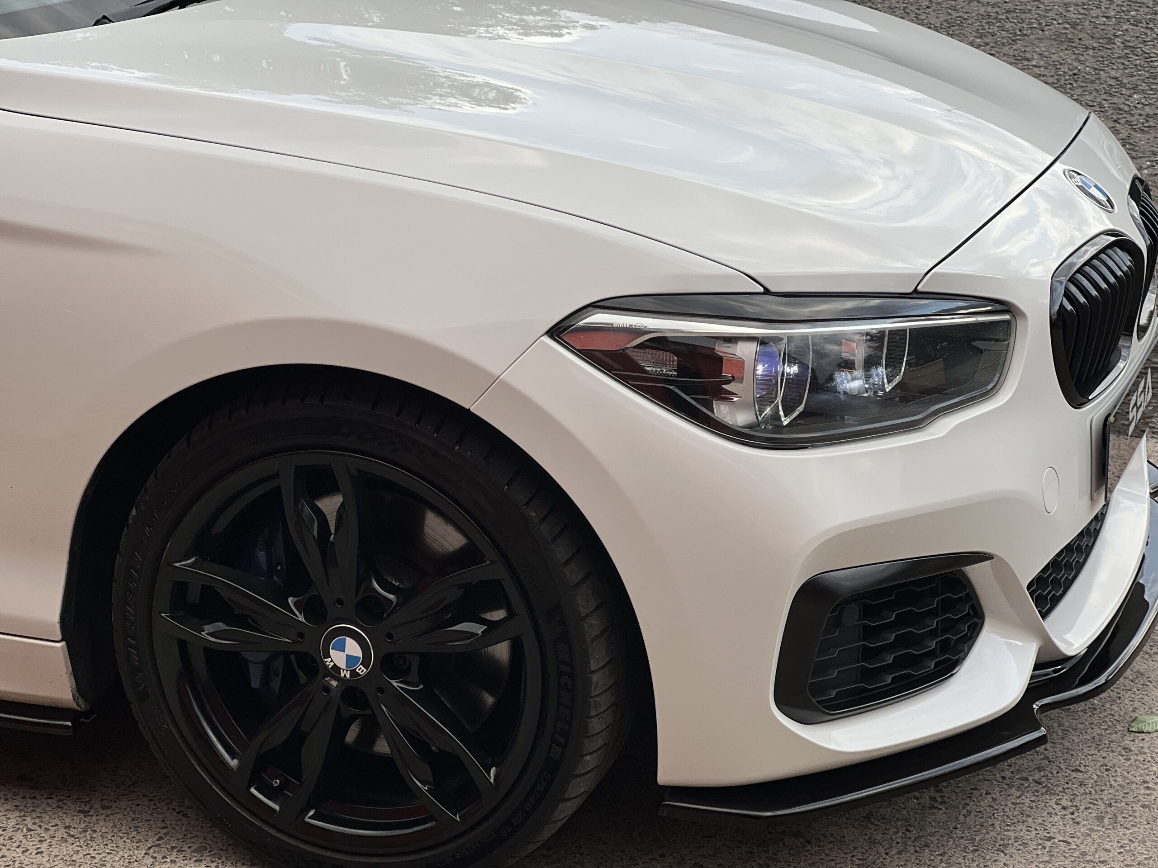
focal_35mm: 77
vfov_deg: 19.1
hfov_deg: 25.3
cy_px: 434
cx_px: 579
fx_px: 2576
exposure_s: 1/475
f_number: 2.8
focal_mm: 9
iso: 32
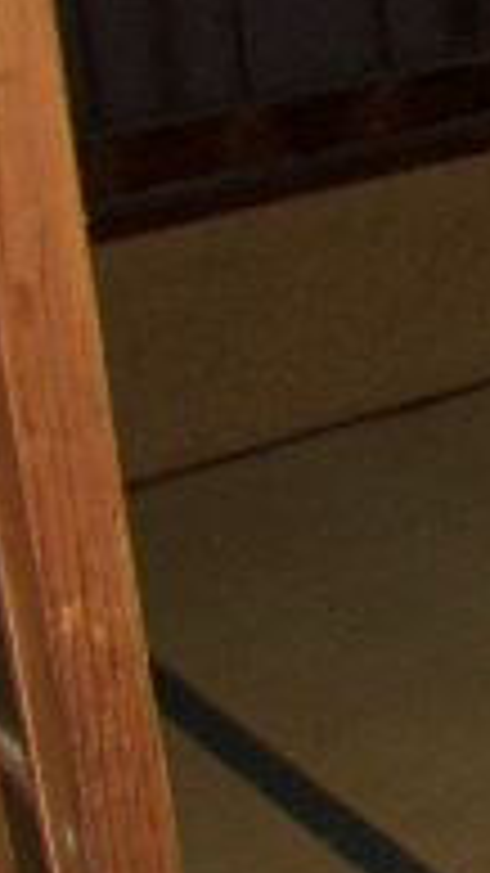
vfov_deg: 16.8
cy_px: 752
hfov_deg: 8.6
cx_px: 1263
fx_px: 2913
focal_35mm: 126
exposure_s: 1/60
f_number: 2.6
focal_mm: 5.8
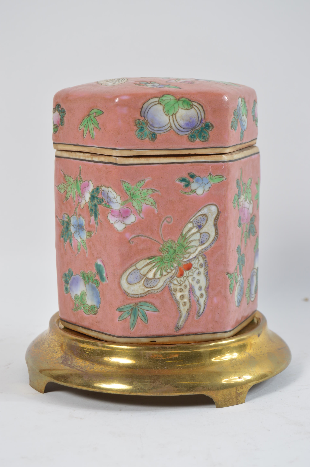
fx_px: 1068
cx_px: 155
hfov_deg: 16.5
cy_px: 234
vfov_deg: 24.6
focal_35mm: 82
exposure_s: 1/80
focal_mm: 55
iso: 100
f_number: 7.1
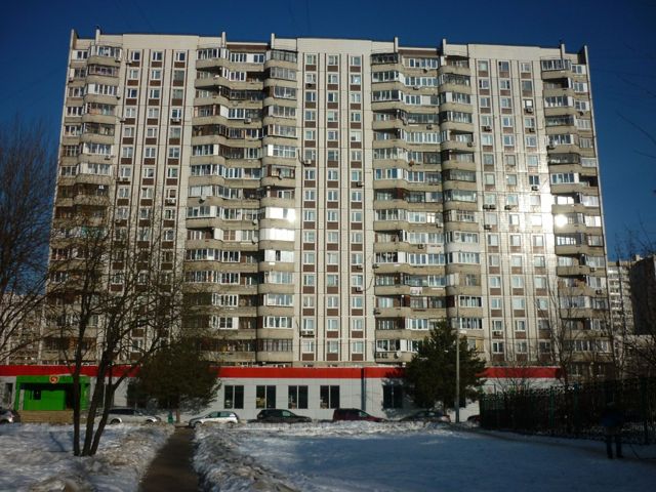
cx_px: 328
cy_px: 246
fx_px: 625
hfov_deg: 55.4
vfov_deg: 42.9
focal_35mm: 33
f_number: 8
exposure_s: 1/500
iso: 80
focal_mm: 5.5
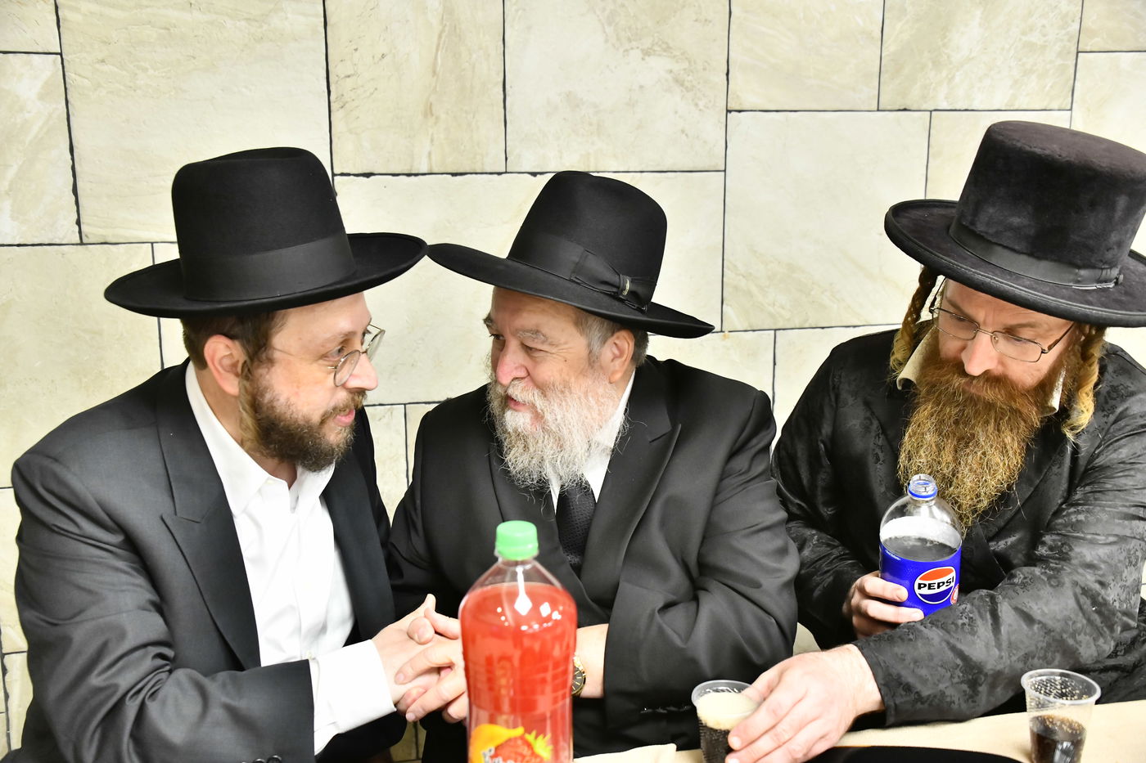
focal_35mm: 36
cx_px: 573
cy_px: 382
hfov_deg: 53.1
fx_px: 1146
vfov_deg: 36.9
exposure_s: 1/200
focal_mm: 36
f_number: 5.6
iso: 3200
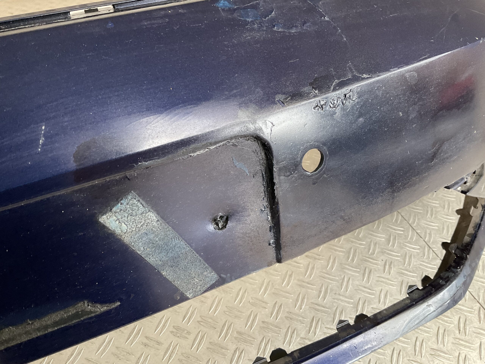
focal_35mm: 29
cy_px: 182
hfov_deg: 61.7
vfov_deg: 48.2
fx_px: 406
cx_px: 242
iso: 125
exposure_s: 1/50
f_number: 1.8
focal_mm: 3
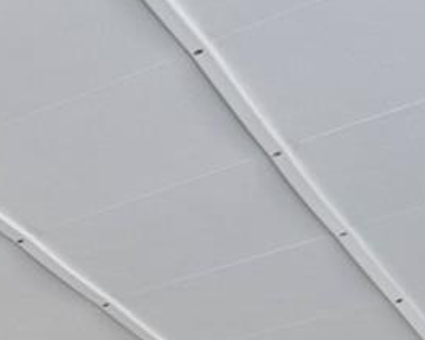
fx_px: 1459
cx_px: -710
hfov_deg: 11.9
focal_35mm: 116
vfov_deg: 9.8
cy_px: 1053
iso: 200
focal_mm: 16
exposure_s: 1/5
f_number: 7.1
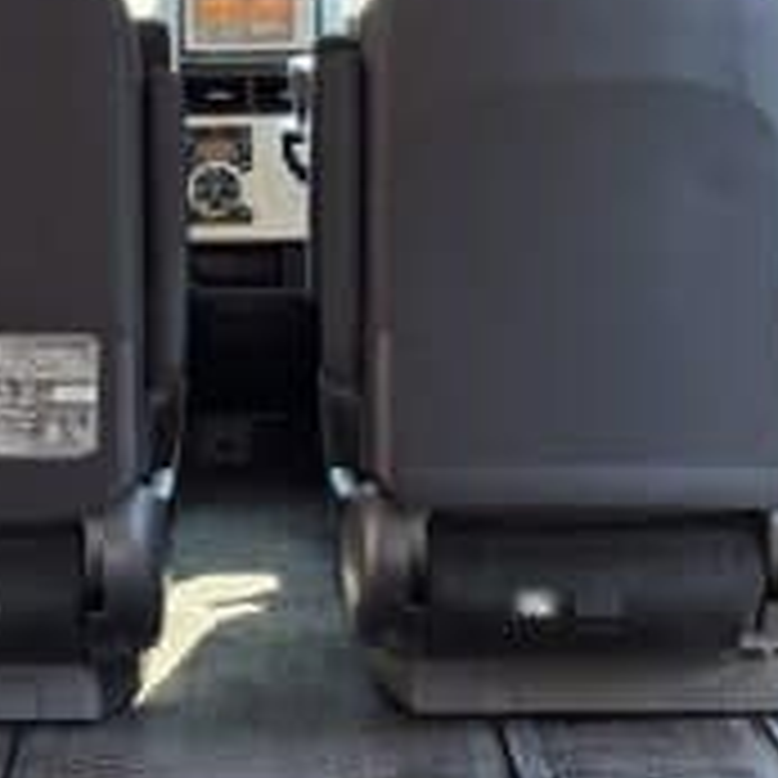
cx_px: 252
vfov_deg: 18.5
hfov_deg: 18.4
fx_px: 2390
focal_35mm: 94
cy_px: 414
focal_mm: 5.4
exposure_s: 1/180
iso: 64
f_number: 1.8
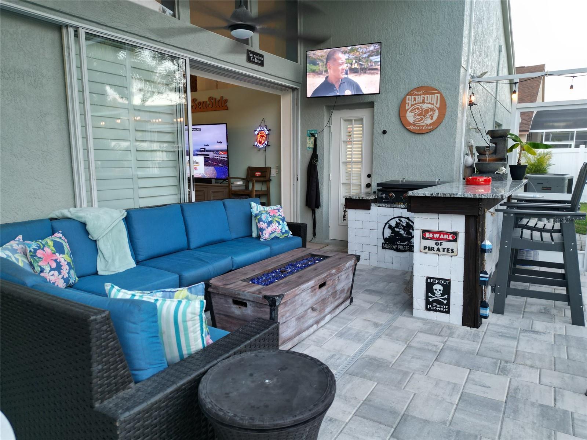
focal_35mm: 24
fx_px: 407
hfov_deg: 71.6
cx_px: 294
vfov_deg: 56.8
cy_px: 220
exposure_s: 1/30
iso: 100
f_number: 1.7
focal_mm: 6.72
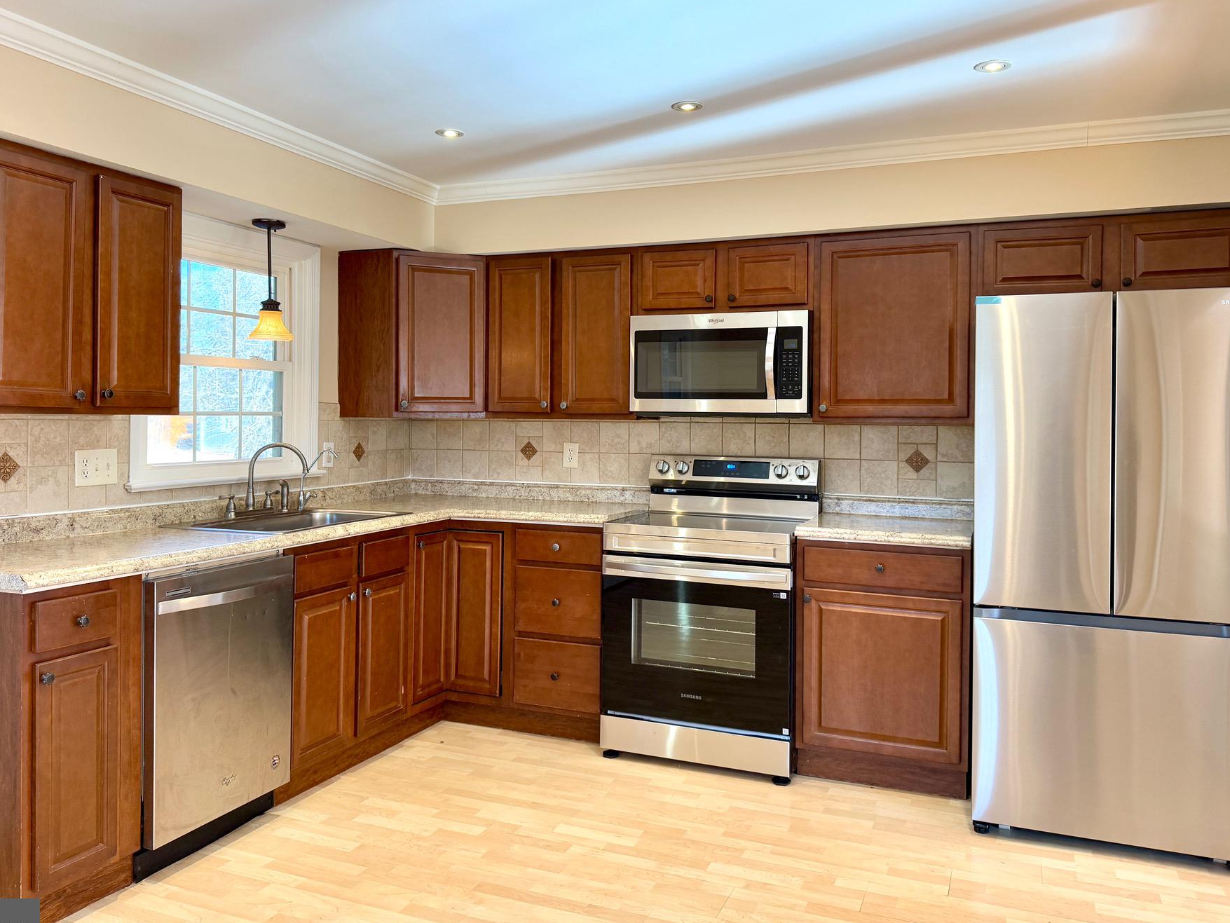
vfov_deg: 49.7
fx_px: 995
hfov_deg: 63.4
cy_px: 418
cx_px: 582
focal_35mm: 28
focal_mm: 6.76
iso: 125
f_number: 1.78
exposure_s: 1/146
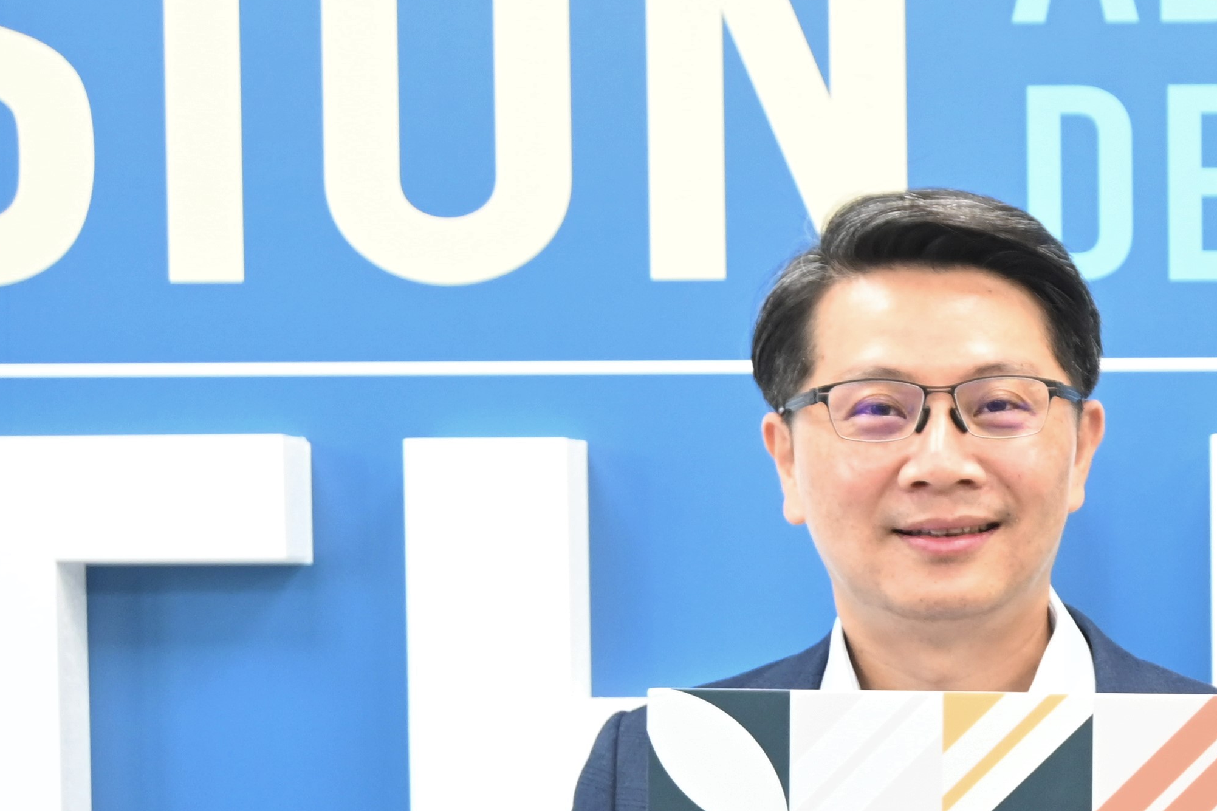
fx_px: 3877
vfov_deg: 11.8
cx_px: 1576
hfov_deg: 16.8
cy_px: 768
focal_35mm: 115
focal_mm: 27.5
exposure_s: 1/40
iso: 800
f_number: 4.5
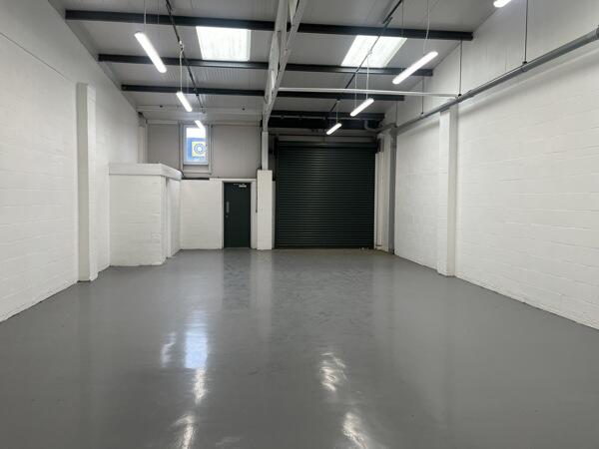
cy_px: 224
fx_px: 450
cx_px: 300
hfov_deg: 67.3
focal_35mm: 26
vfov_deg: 53.1
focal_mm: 5.1
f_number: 1.6
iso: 40
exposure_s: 1/170
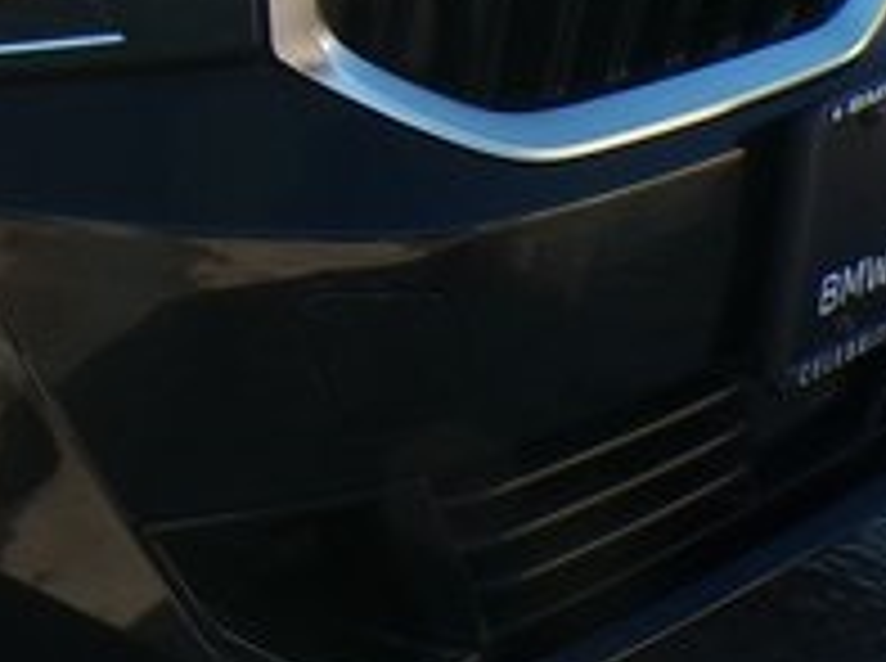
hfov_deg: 14.3
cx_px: -594
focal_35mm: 125
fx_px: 3194
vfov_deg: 11.7
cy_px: -32
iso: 100
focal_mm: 4.3
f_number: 4.4
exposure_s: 1/340
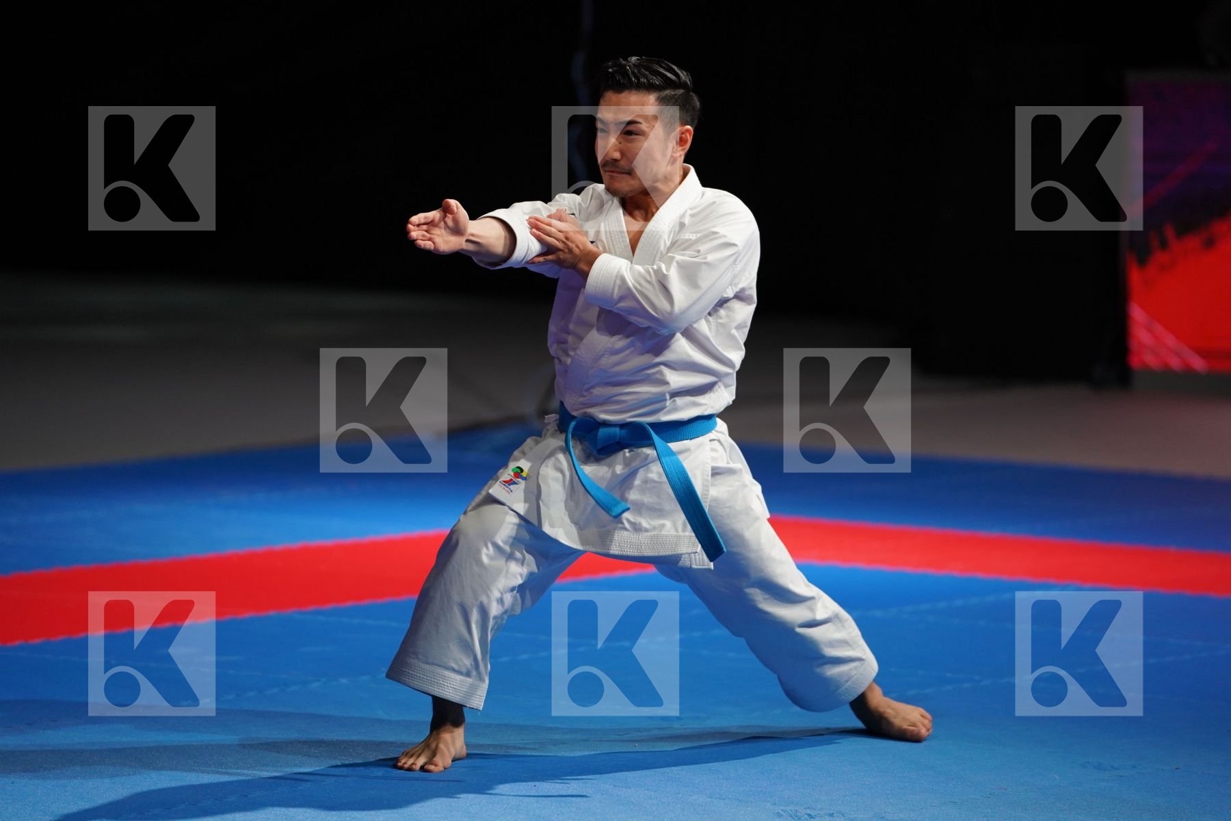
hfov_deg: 10.8
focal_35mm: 191
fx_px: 6531
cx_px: 616
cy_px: 410
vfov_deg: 7.2
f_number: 2.8
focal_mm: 191
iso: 1250
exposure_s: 1/500
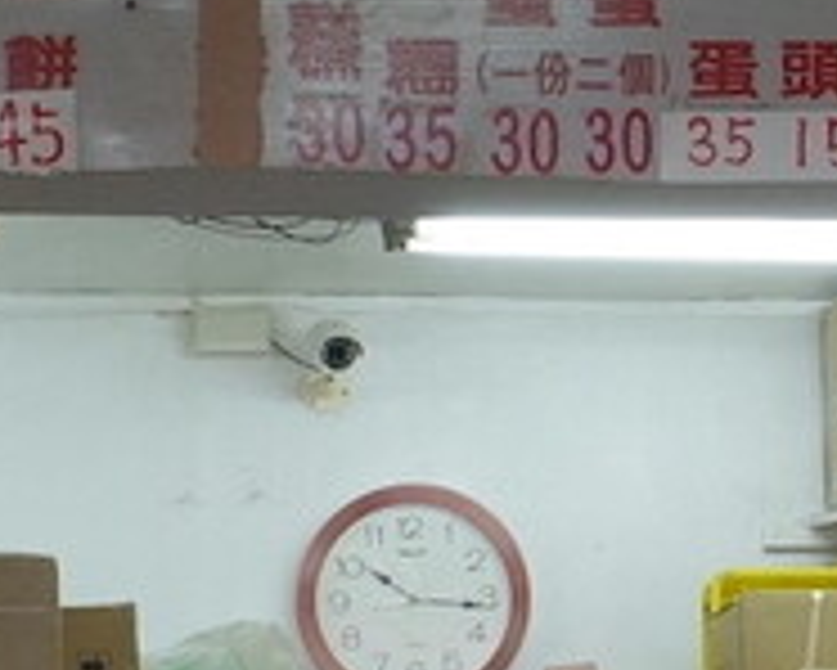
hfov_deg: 8.7
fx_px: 5304
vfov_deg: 7.2
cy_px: 229
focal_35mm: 214
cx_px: 1377
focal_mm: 18.3
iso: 800
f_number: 5.6
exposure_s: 1/60
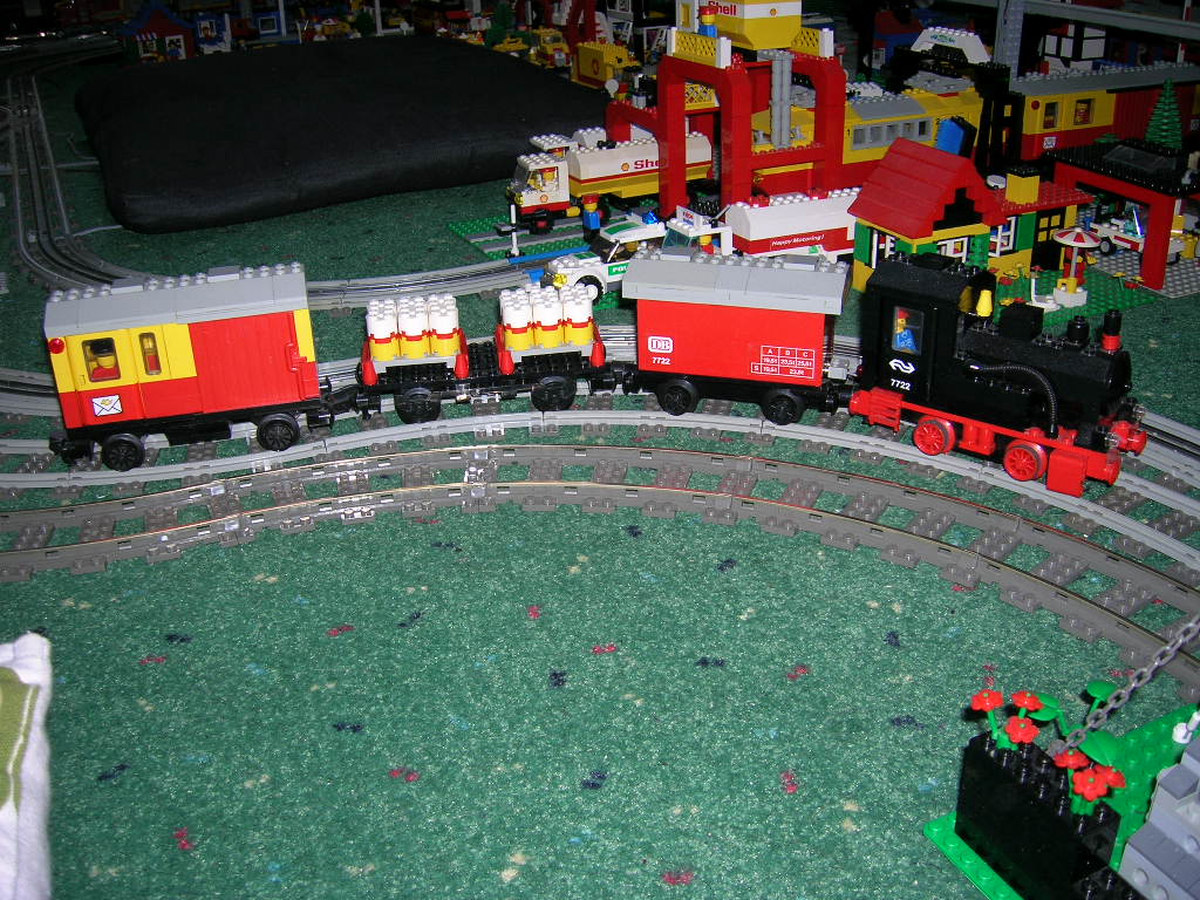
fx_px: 1179
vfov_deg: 41.8
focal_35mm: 34
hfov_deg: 54.0
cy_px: 450
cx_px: 600
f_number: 2.9
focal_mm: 5.7
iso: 50
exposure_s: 1/60.1
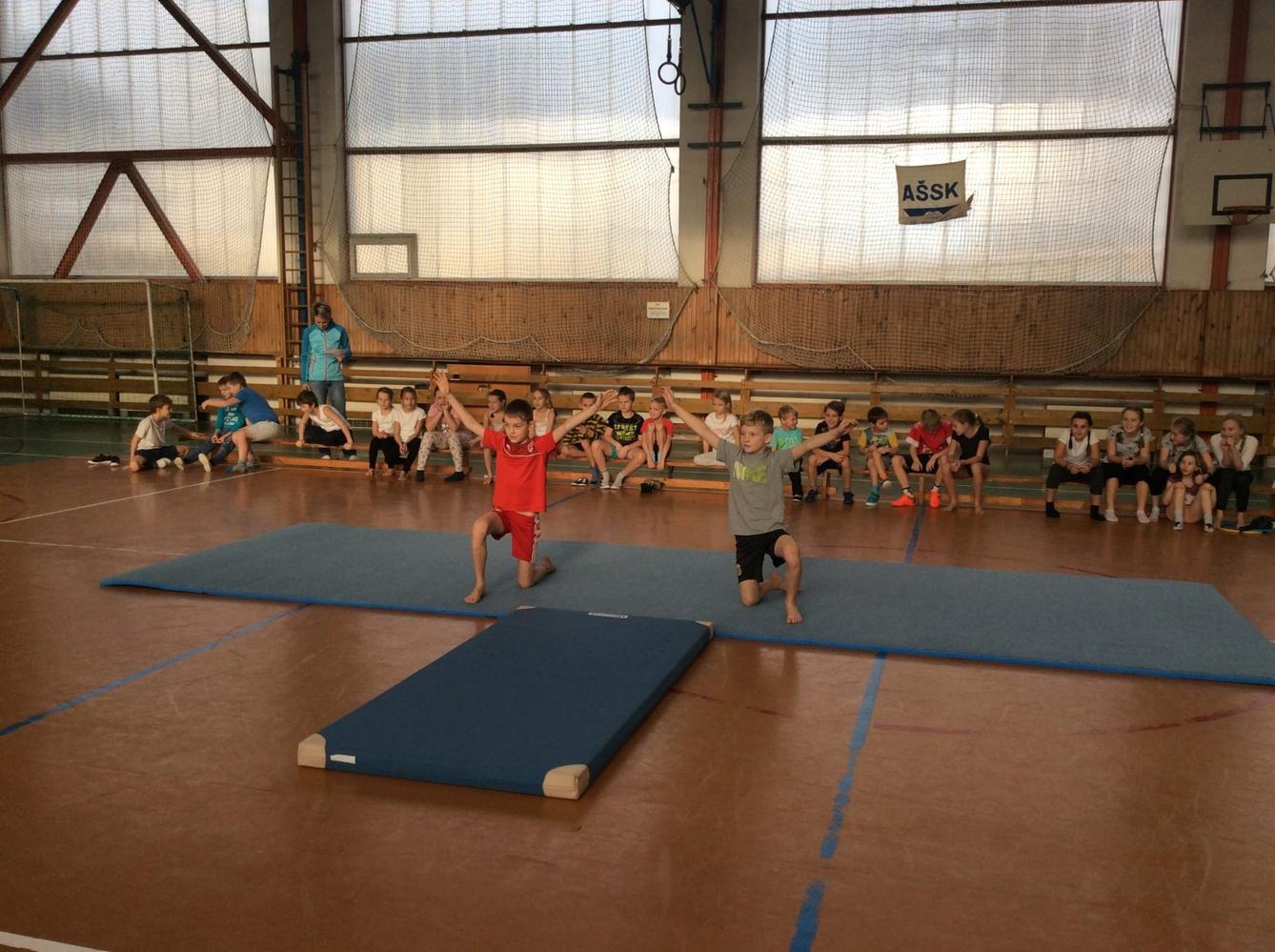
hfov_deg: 56.9
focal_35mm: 32
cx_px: 638
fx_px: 1177
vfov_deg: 44.0
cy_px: 476
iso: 32
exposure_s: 1/213
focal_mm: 3.3
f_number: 2.4
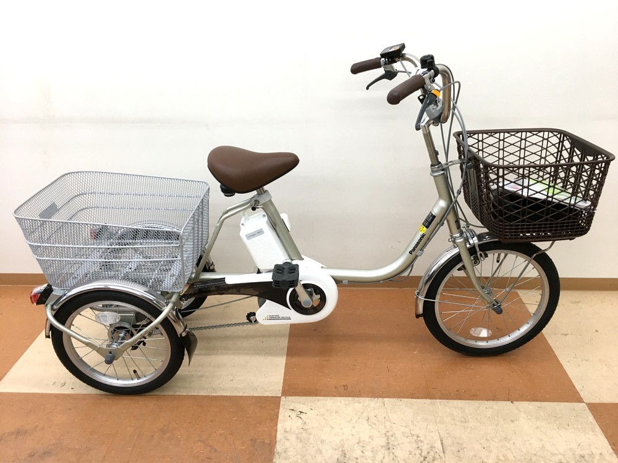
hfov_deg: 61.7
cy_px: 232
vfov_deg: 48.2
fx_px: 518
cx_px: 309
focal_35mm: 29
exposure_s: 1/30
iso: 40
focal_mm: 4.15
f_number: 2.2
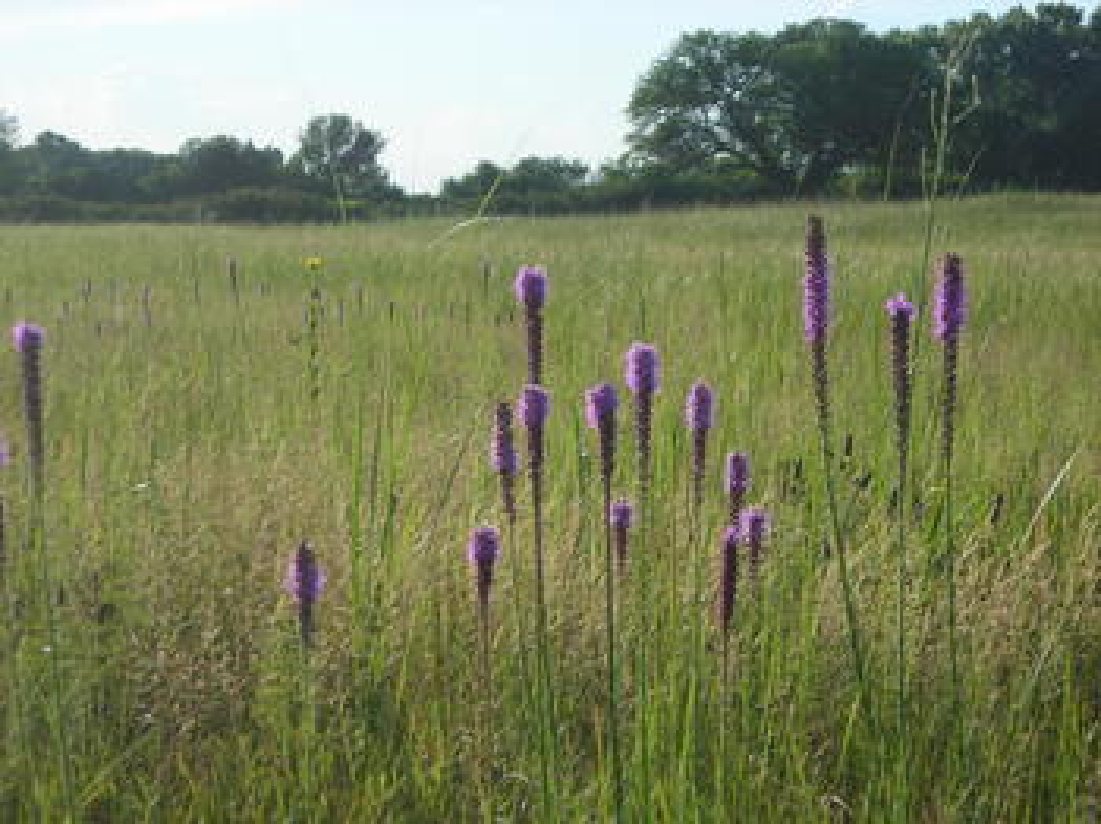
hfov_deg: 17.0
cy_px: 412
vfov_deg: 12.8
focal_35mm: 116
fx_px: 3687
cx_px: 550
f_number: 5.3
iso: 50
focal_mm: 19.2
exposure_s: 1/254
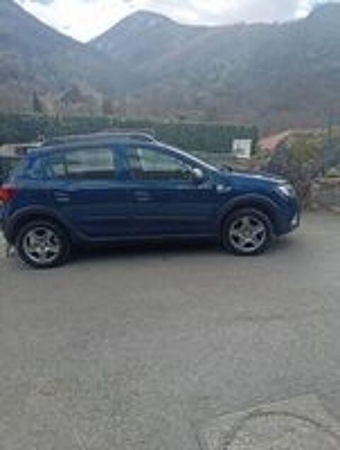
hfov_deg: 51.5
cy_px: 225
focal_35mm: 27
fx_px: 352
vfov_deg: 65.2
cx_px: 170
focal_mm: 3.84
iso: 51
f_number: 1.8
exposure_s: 1/529
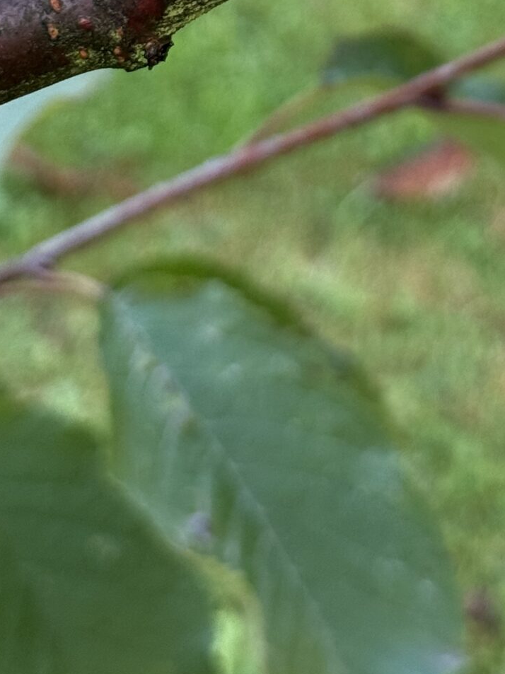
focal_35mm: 129
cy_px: -222
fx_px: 2511
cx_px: 483
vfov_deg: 14.6
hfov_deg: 11.4
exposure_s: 1/60
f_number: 1.78
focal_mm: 6.76
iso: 125
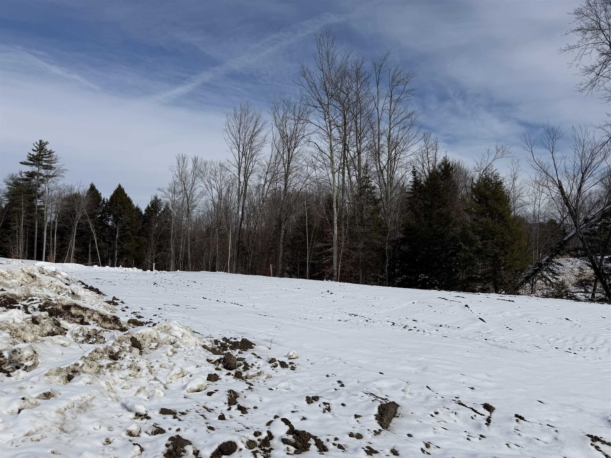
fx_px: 424
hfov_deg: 71.6
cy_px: 229
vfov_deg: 56.8
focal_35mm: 24
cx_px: 306
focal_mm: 6.76
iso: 80
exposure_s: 1/11905
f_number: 1.78
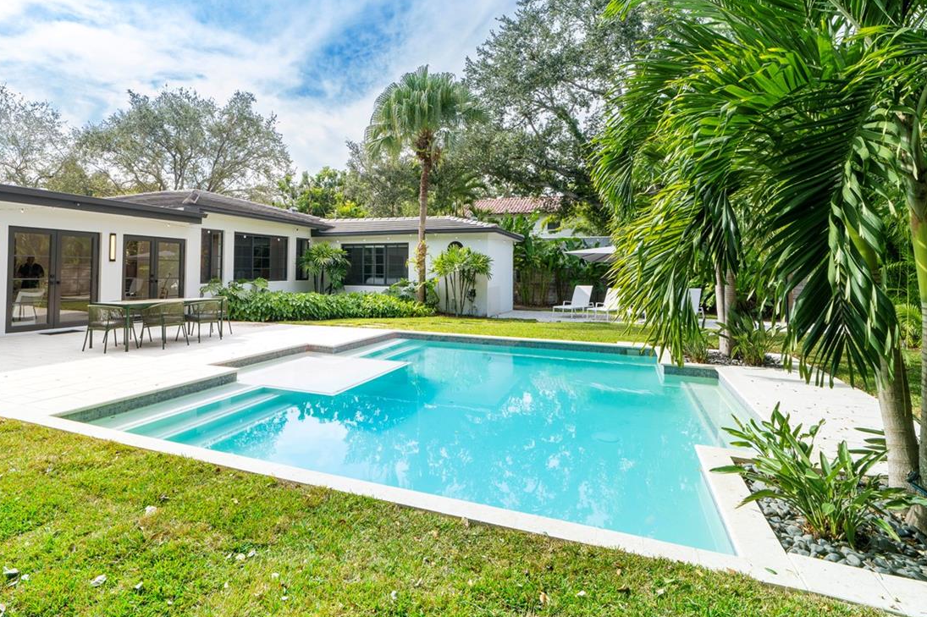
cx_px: 400
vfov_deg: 63.9
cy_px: 245
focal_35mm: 19
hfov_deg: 86.4
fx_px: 489
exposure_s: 1/60
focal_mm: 13
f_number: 11
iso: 125
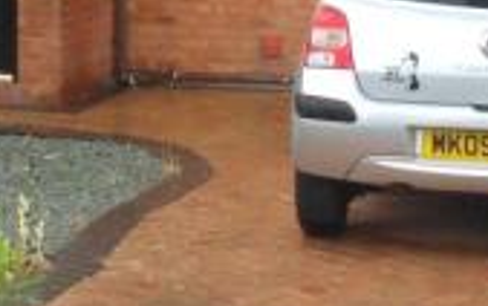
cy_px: -227
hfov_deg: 21.7
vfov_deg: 12.7
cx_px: 126
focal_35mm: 95
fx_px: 1265
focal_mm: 4.9
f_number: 3.3
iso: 80
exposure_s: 1/125
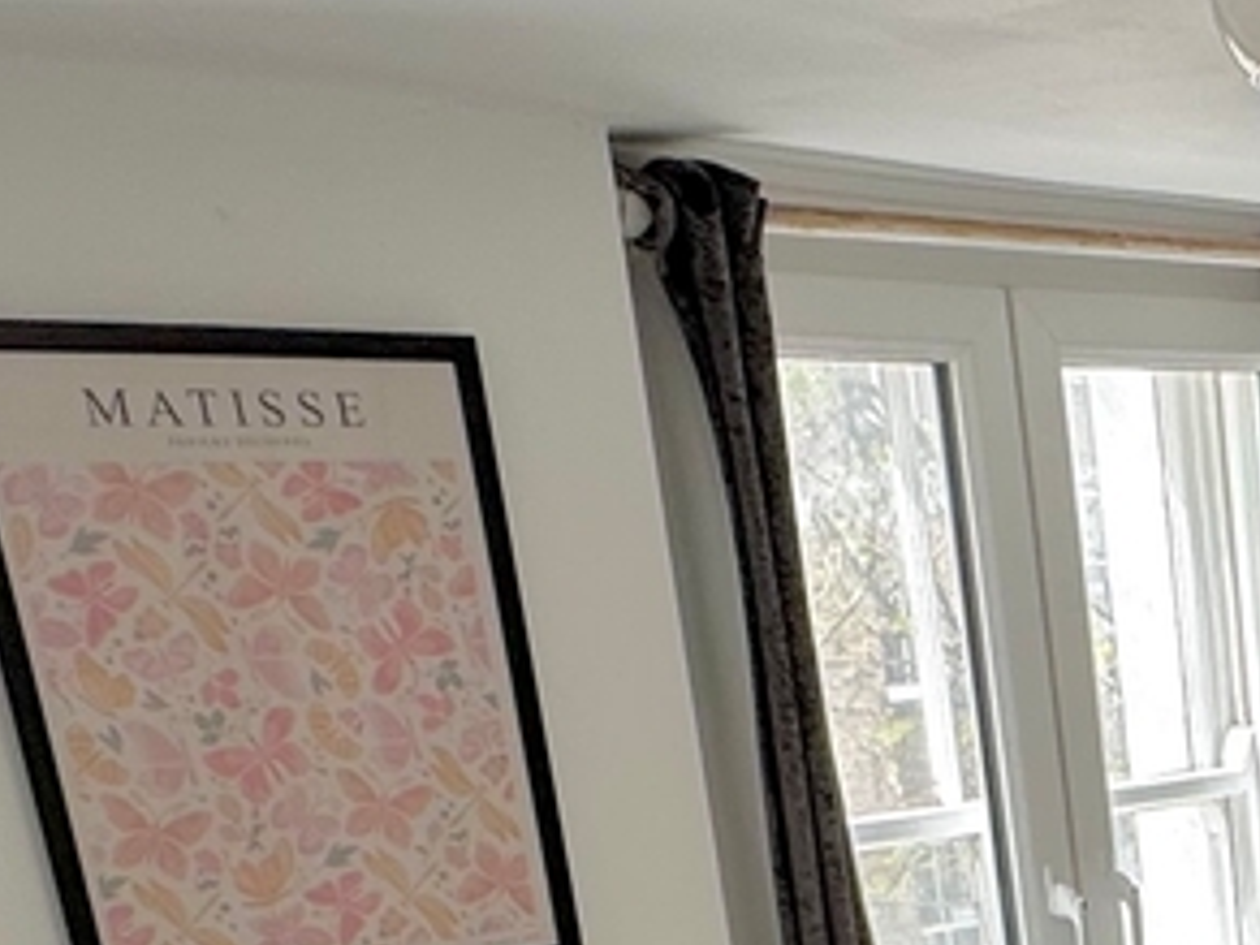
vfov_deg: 18.6
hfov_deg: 24.3
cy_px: 1458
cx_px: 1683
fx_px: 2512
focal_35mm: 69
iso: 50
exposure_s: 1/99
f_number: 2.2
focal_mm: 2.22
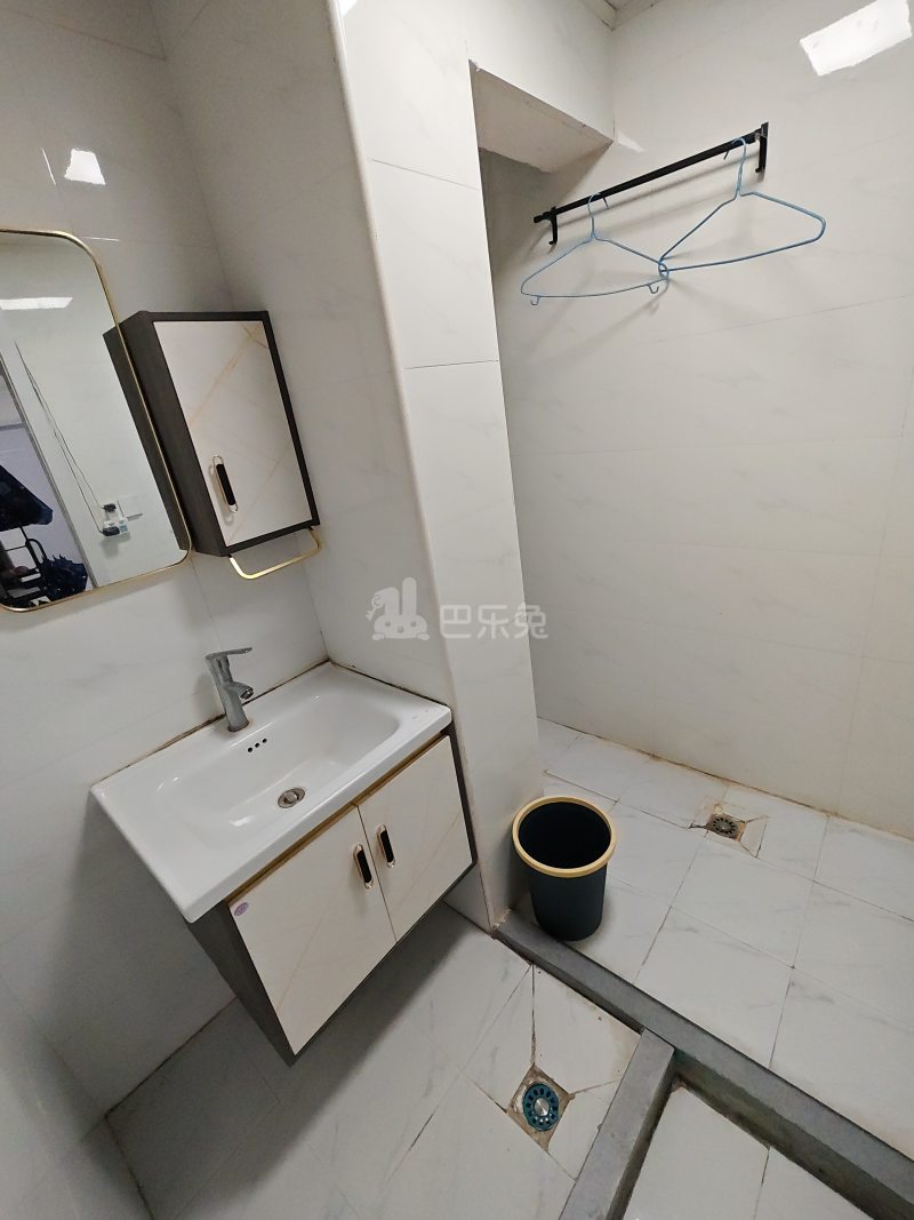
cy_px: 610
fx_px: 528
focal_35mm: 15
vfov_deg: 98.2
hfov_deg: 81.7
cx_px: 457
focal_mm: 1.91
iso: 160
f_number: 2.2
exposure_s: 1/50
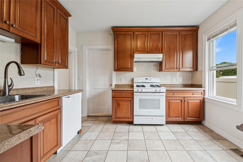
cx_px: 122
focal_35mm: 15
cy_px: 81
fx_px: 101
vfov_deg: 77.3
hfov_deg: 100.4
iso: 640
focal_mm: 15
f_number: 14
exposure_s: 1/13
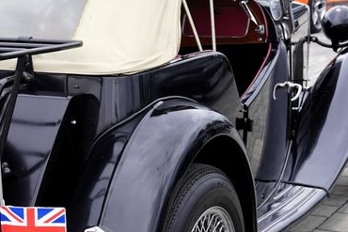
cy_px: 165
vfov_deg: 14.5
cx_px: 40
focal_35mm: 94
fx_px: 909
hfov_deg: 21.2
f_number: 5.6
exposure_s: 1/80
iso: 100
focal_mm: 34
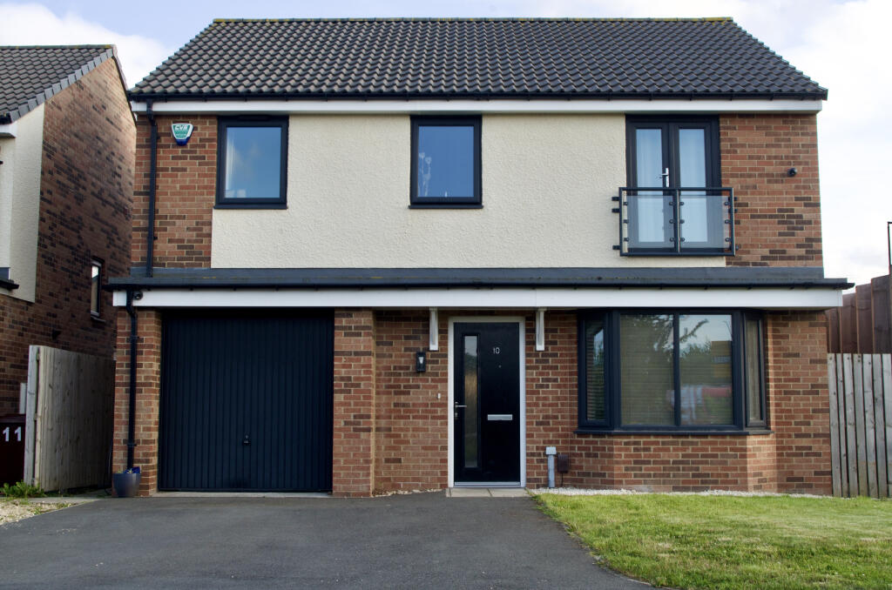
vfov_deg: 31.7
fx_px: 1038
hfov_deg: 46.5
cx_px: 446
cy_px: 295
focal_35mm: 42
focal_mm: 28.13
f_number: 11
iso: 400
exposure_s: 1/100
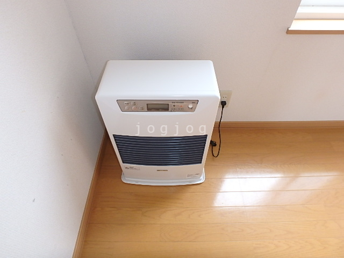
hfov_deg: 79.0
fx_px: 209
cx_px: 172
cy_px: 129
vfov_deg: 63.4
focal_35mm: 21
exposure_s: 1/30
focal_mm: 3.7
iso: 320
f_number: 3.5
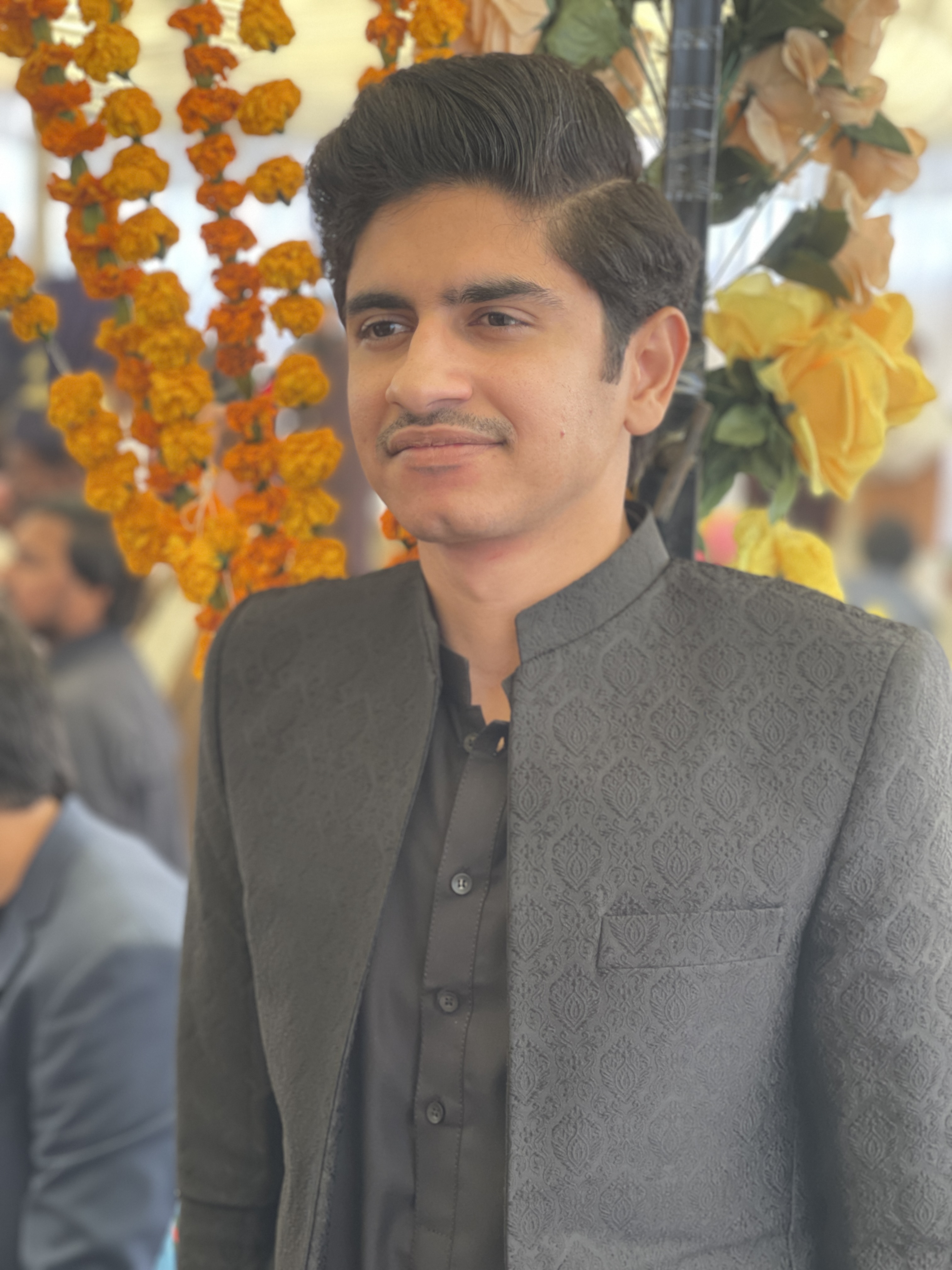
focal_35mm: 64
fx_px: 2347
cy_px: 635
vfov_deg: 30.3
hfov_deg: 22.9
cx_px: 476
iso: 125
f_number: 2.2
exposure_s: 1/121
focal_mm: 7.5
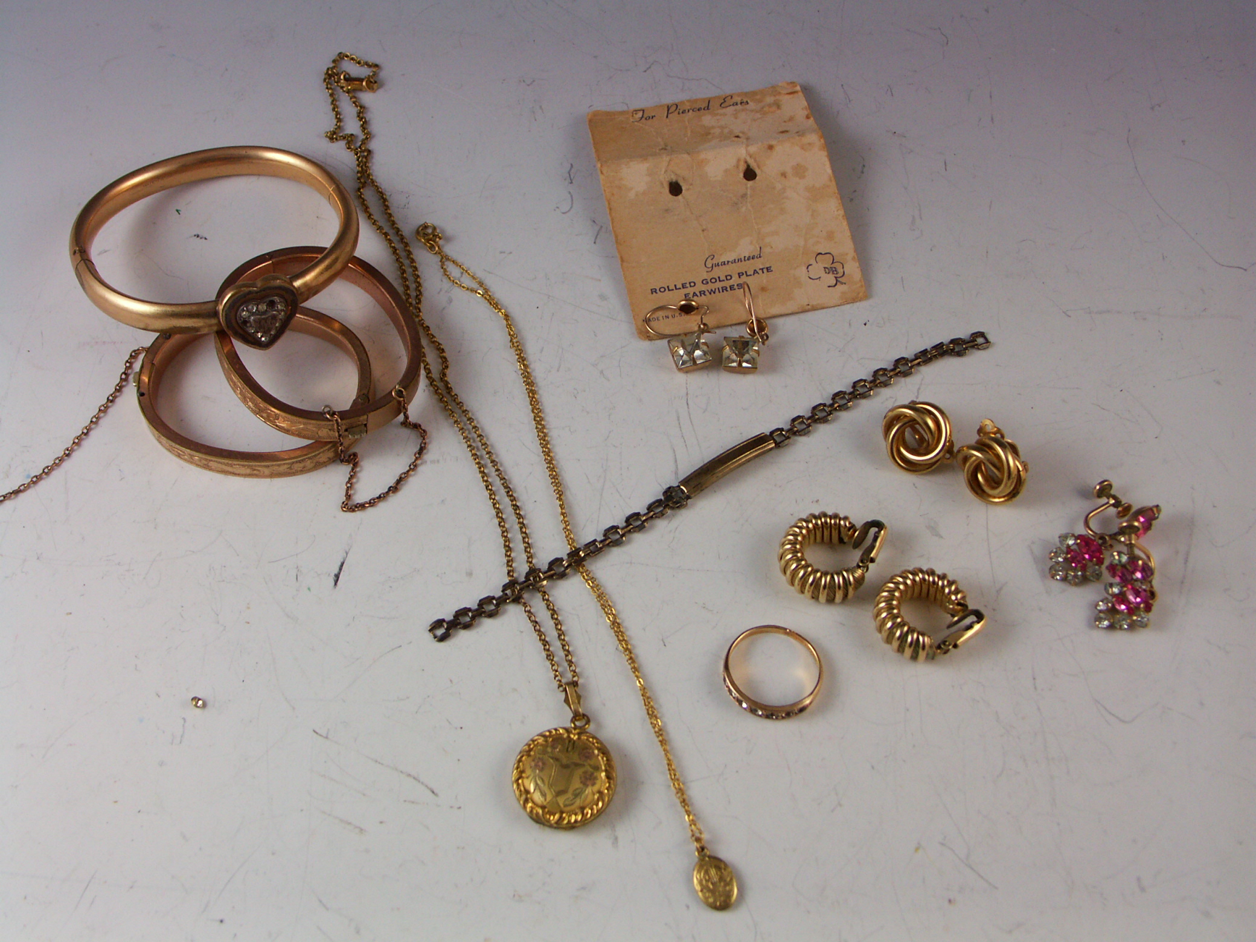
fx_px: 1488
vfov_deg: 35.1
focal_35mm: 41
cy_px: 471
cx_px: 628
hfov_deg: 45.8
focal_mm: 10.56
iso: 100
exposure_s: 1/80
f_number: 3.5
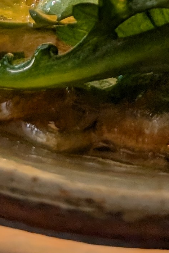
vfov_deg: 13.0
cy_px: -174
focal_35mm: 145
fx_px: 1020
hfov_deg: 9.4
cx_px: 160
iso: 22
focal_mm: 6.9
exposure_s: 1/1151
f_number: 1.68
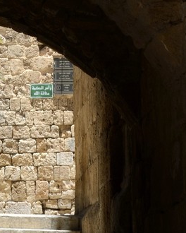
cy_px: -227
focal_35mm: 191
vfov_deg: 9.5
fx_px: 1314
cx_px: -17
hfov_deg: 8.0
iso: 400
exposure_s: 1/100
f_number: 18
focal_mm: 42
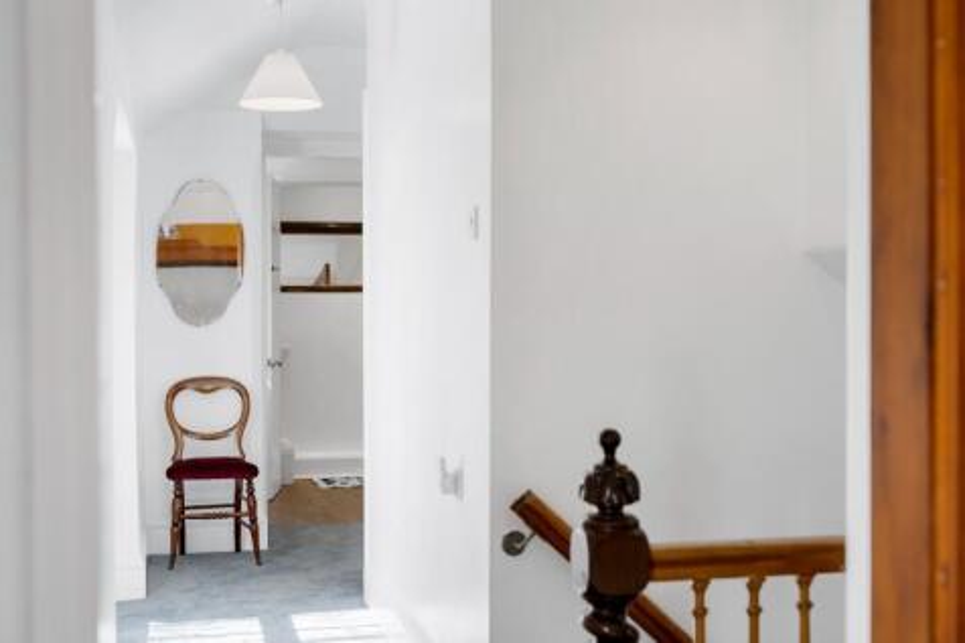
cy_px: 322
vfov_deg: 27.0
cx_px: 482
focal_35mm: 50
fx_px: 1340
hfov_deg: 39.6
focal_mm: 50
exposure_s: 1/60
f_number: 4
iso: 100
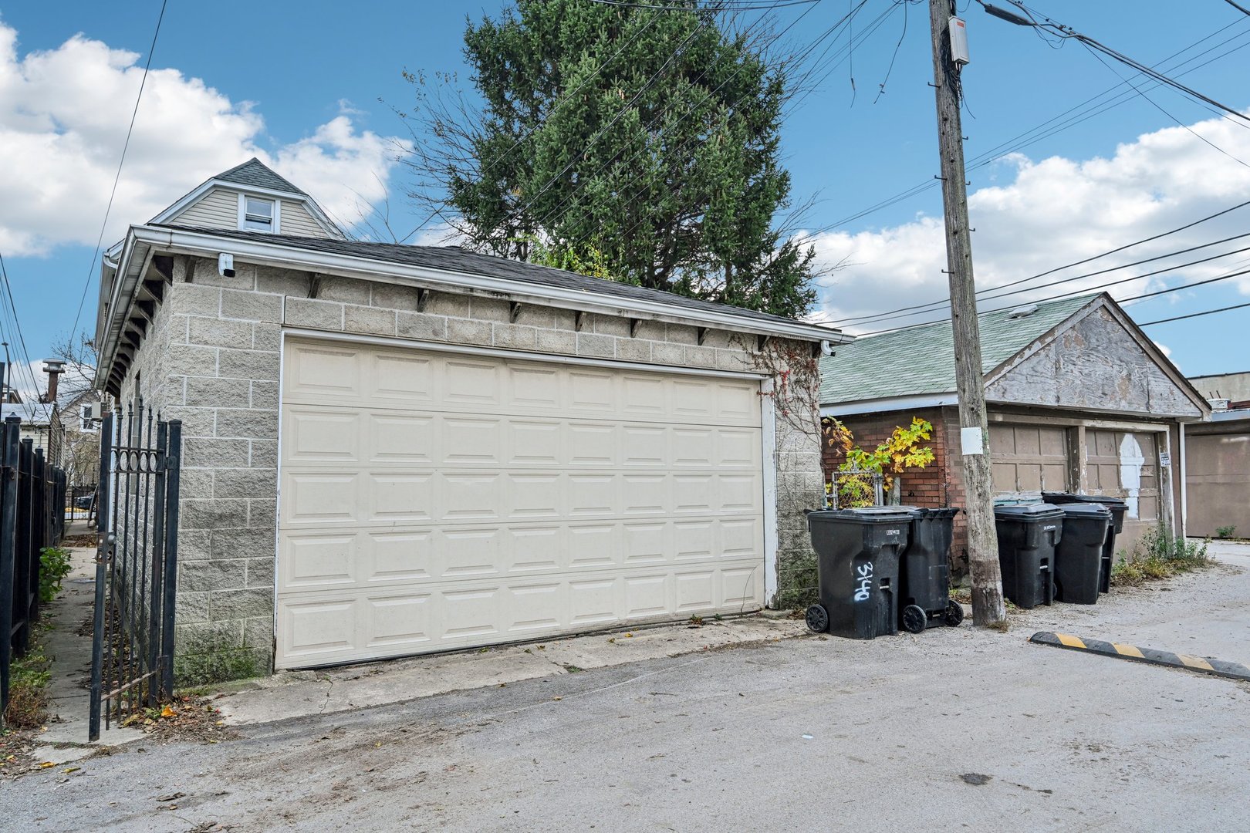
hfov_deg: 78.6
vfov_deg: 57.2
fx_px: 764
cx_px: 625
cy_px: 416
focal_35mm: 22
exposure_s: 1/200
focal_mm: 22
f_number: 8
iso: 800
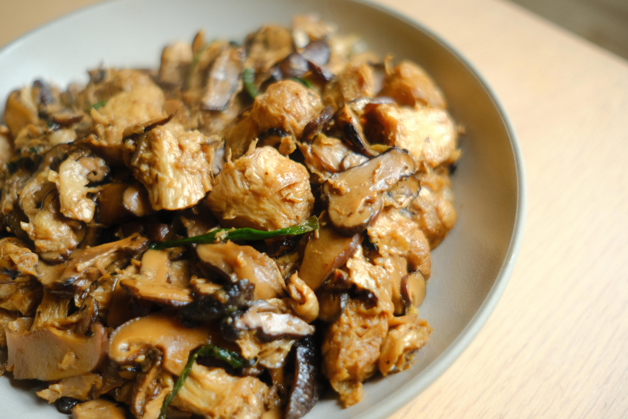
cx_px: 306
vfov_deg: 36.9
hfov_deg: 53.1
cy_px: 214
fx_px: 628
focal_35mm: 36
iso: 640
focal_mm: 23
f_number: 2
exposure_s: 1/125
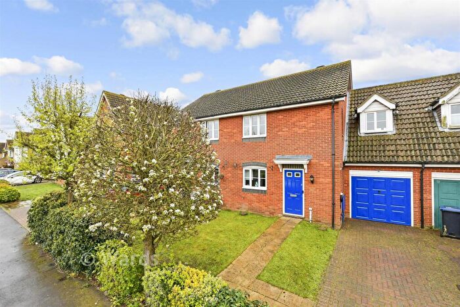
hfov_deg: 100.4
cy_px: 154
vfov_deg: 77.4
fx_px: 192
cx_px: 230
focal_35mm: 15
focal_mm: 10
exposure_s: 1/200
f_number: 8
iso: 320
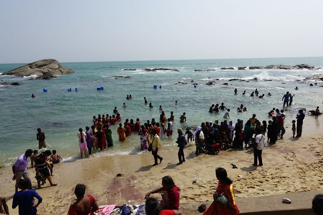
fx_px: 215
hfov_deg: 73.8
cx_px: 162
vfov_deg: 53.1
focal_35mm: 24
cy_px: 108
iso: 125
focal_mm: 8.8
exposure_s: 1/125
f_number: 5.6
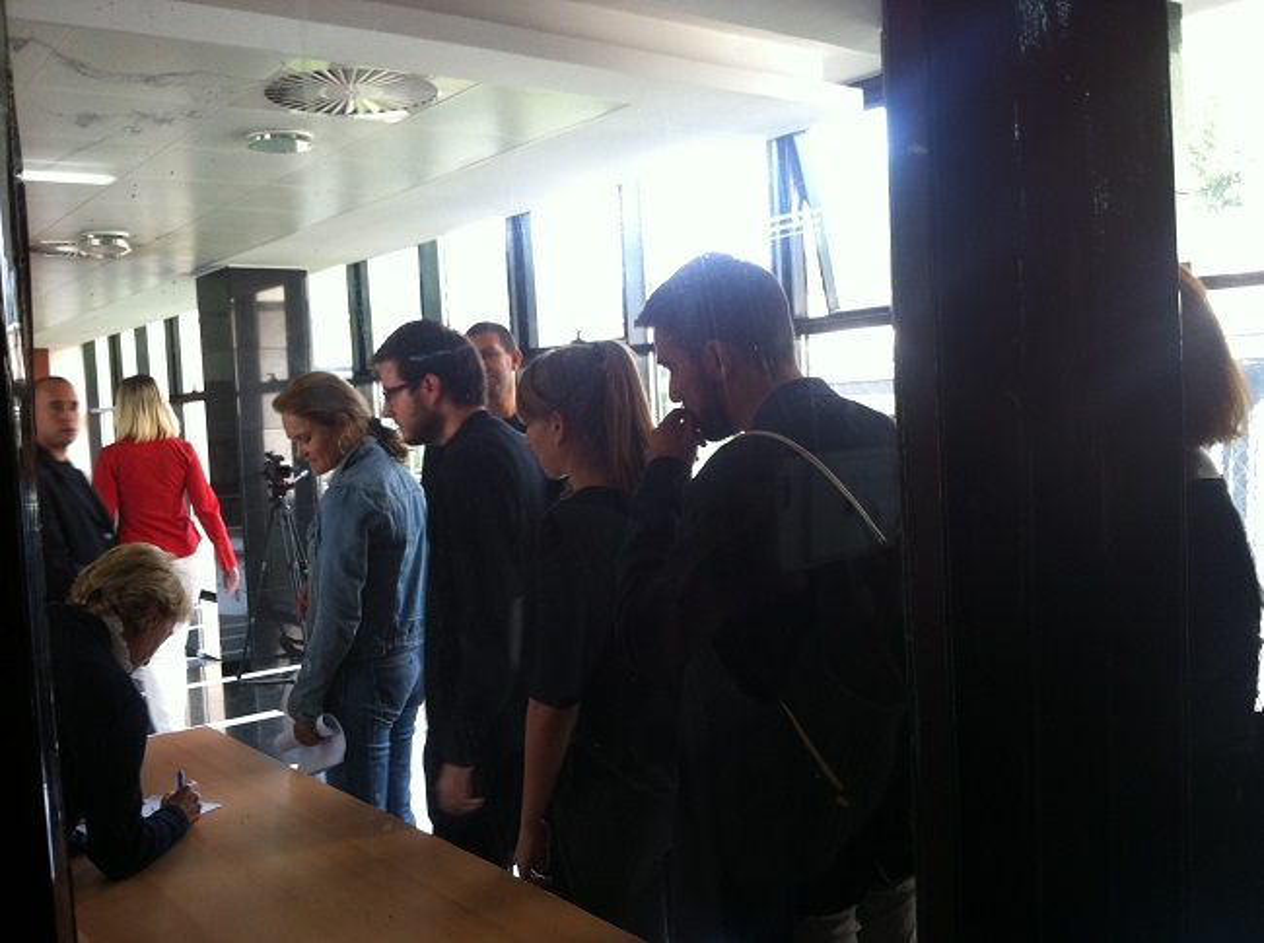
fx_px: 1276
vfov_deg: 40.6
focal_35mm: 35
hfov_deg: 52.7
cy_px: 472
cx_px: 632
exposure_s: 1/30
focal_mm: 3.85
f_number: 2.8
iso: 80
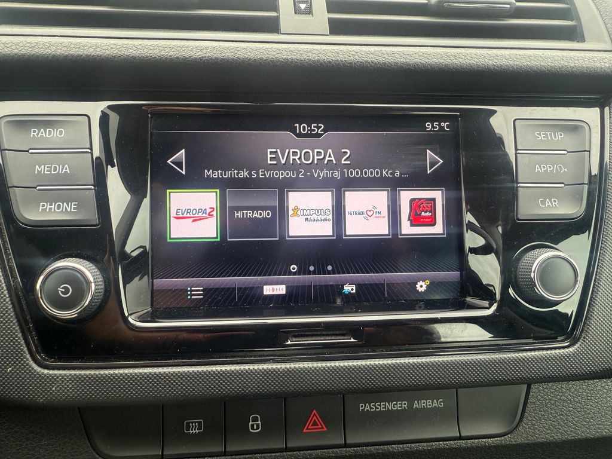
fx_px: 424
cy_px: 230
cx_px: 306
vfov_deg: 56.8
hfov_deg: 71.6
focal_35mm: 24
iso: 100
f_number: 2.2
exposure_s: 1/99
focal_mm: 2.22
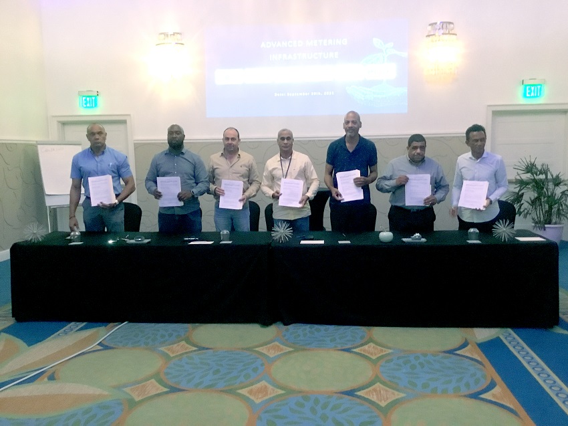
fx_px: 509
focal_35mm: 31
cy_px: 213
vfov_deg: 45.4
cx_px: 284
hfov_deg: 58.4
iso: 500
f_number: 2.4
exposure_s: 1/17
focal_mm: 3.3
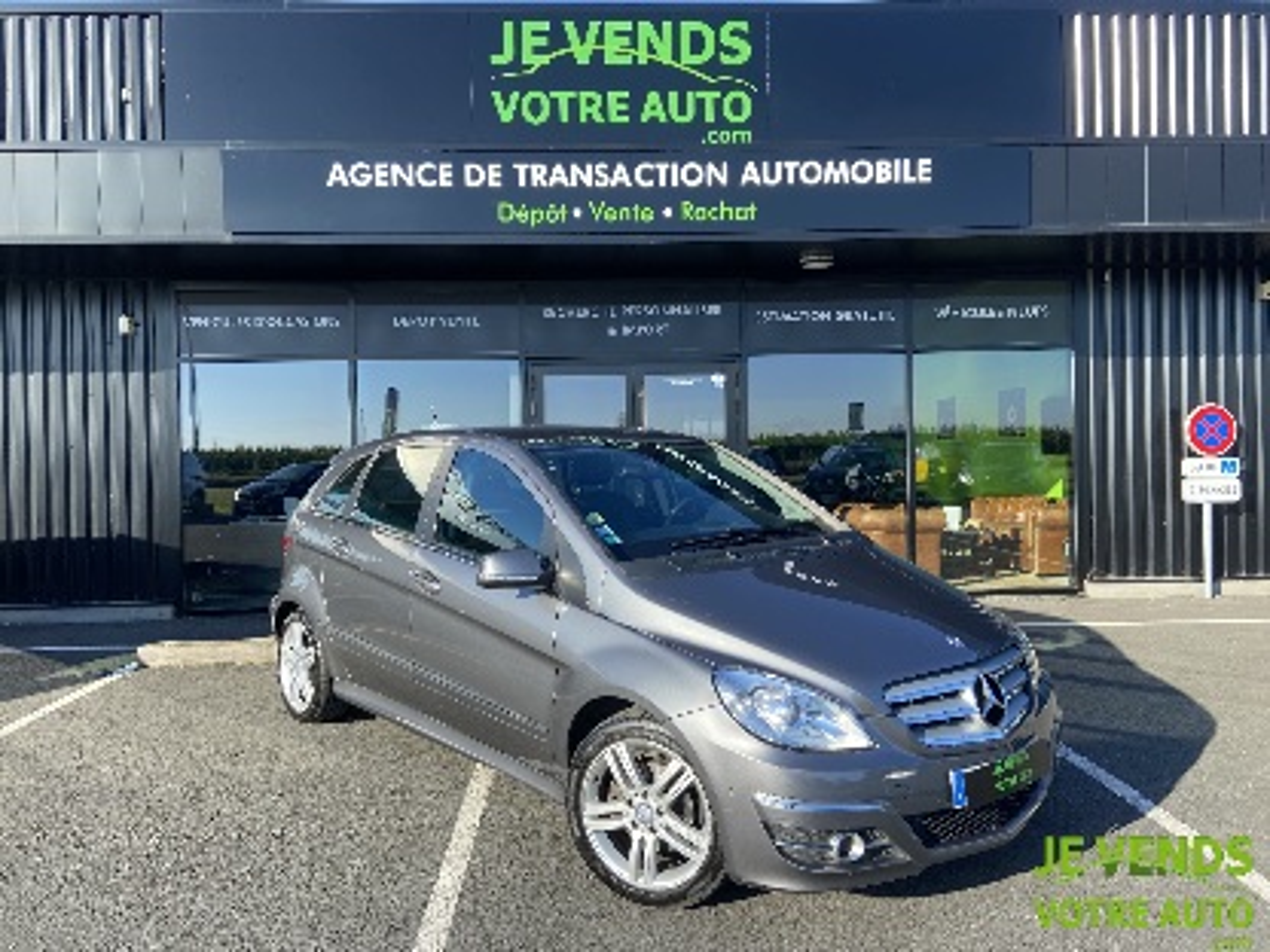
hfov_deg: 67.3
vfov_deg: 53.1
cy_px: 476
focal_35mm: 26
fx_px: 954
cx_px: 635
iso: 32
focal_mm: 4.25
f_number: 1.8
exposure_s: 1/1007
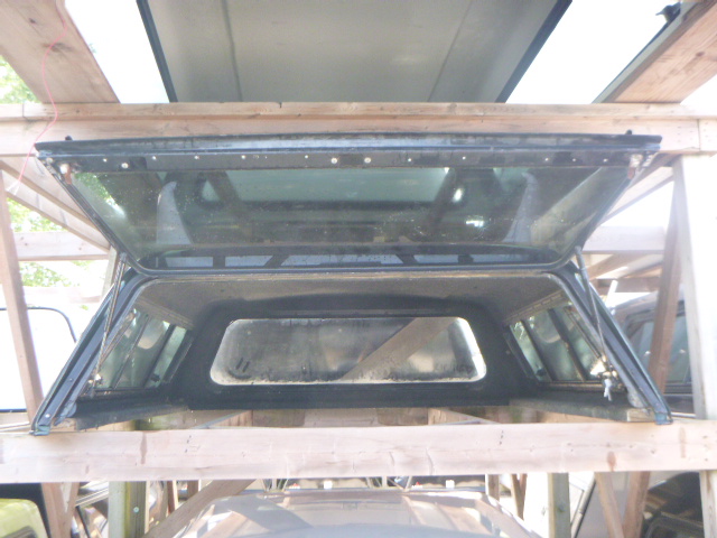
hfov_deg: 49.0
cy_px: 269
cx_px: 358
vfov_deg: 37.7
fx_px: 787
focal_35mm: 38
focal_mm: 6.8
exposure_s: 1/40
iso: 400
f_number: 4.5
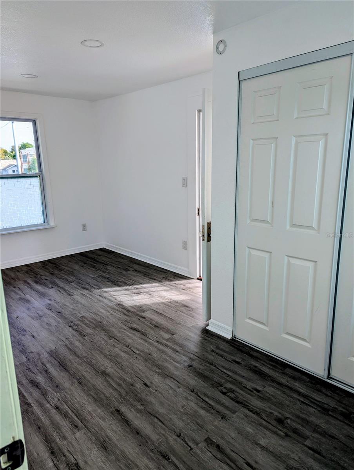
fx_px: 327
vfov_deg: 71.5
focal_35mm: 24
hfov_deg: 56.9
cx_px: 177
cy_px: 235
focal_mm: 6.81
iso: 38
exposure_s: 1/224
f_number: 1.85
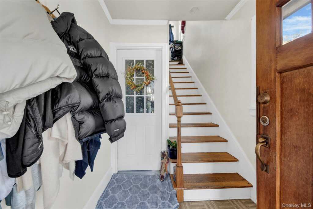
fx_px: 104
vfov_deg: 90.0
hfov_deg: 112.6
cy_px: 104
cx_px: 156
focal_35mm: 12
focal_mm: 8
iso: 100
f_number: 8
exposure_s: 1/3
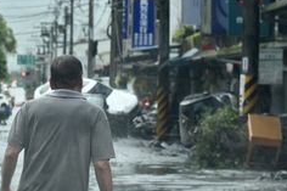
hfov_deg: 6.7
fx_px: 2430
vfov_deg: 4.5
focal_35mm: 305
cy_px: 171
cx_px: 35
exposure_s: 1/250
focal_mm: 120
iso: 640
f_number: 6.3
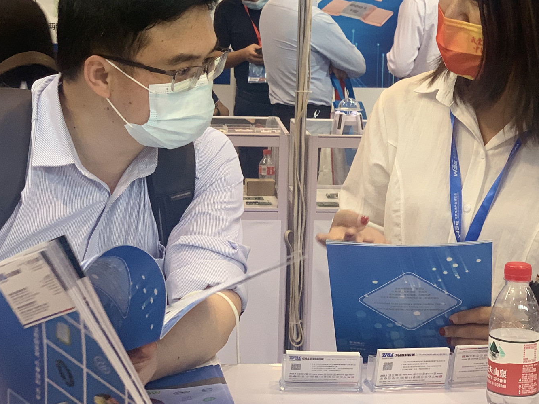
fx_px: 1386
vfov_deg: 16.5
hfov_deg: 21.9
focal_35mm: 89
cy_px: 97
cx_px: 349
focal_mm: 6
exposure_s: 1/50
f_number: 2.4
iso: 125
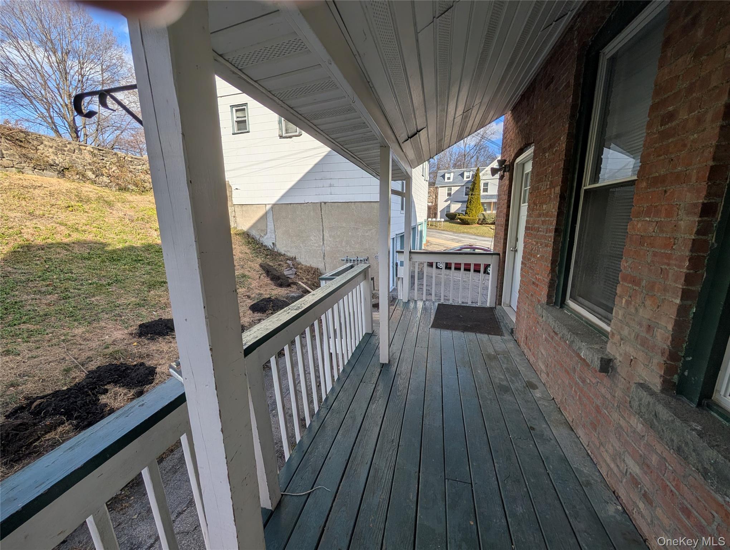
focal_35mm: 12
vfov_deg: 94.6
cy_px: 275
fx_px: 253
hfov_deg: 110.5
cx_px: 365
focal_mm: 2.02
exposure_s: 1/3257
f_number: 1.7
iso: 54
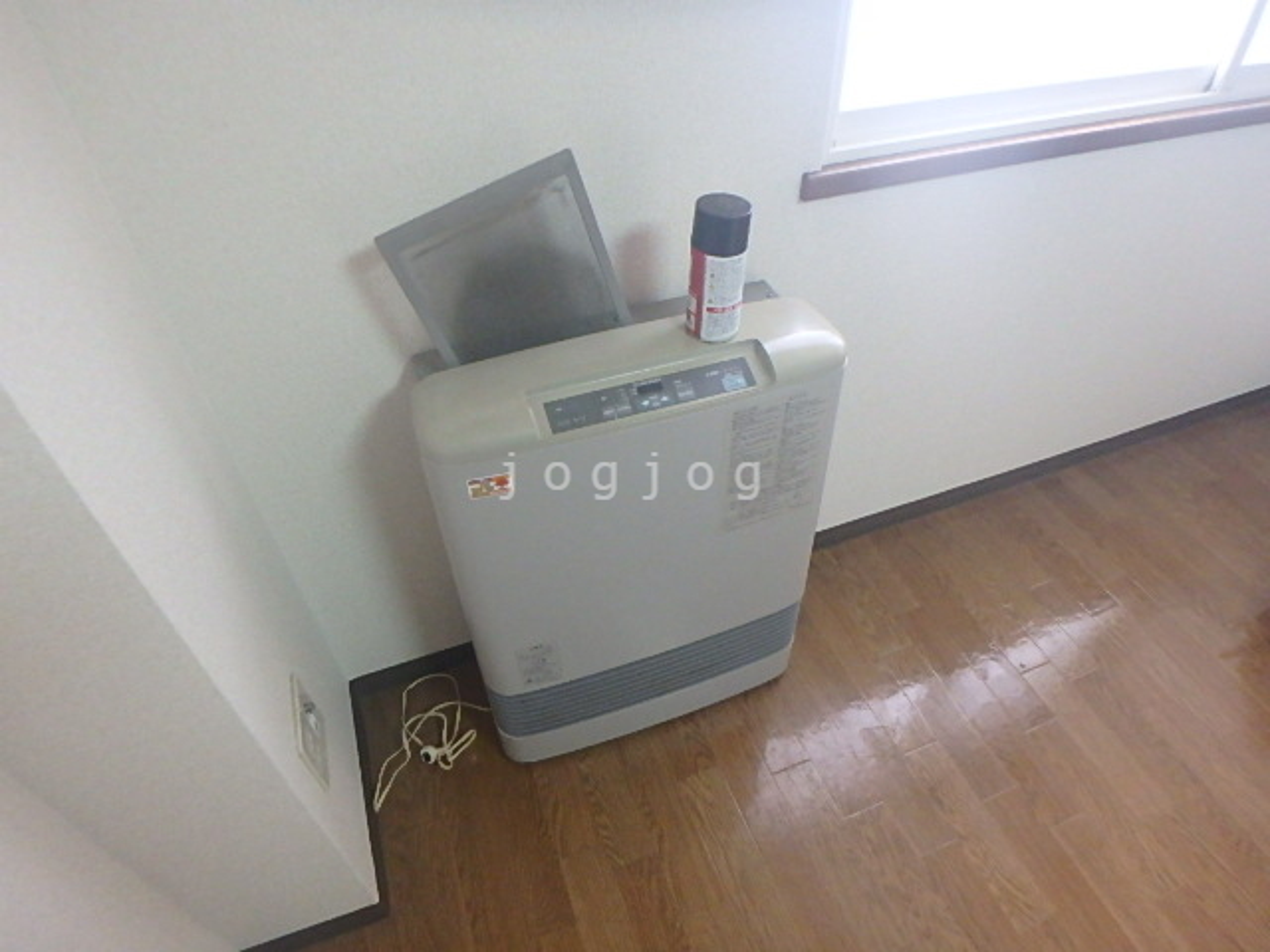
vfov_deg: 63.4
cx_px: 635
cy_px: 476
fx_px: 770
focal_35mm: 21
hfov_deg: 79.0
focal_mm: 3.7
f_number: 3.5
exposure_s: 1/60
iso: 800
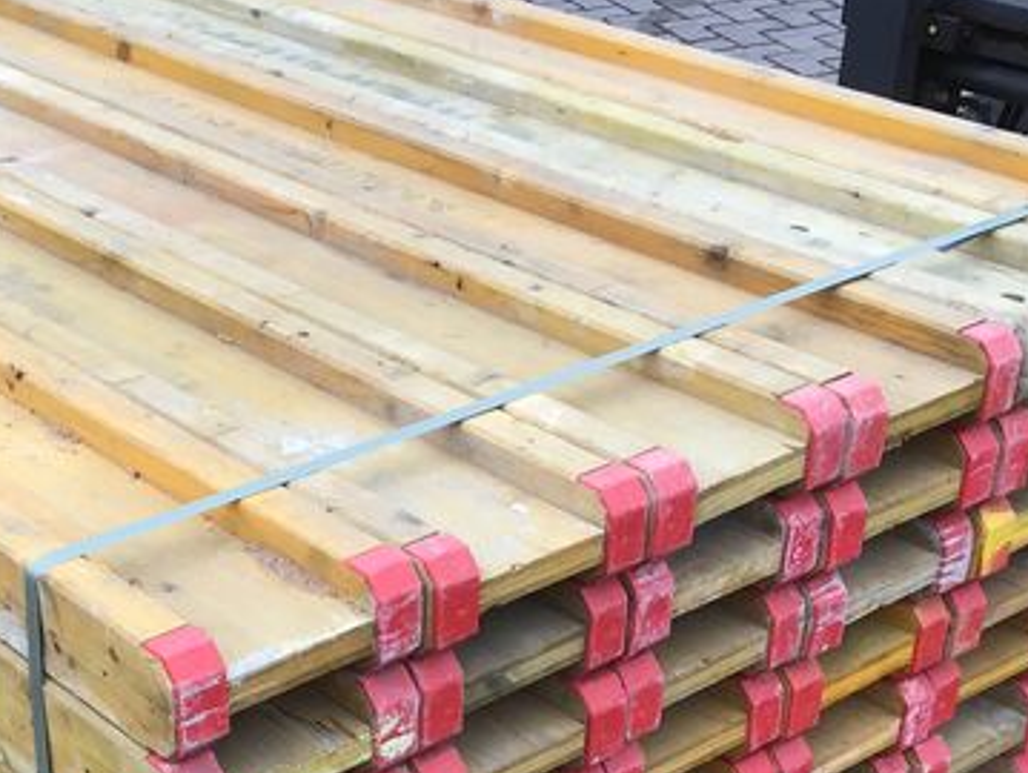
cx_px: 263
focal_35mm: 69
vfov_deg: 20.7
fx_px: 2051
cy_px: 753
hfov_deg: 27.8
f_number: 2.4
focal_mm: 3.3
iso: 40
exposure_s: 1/100
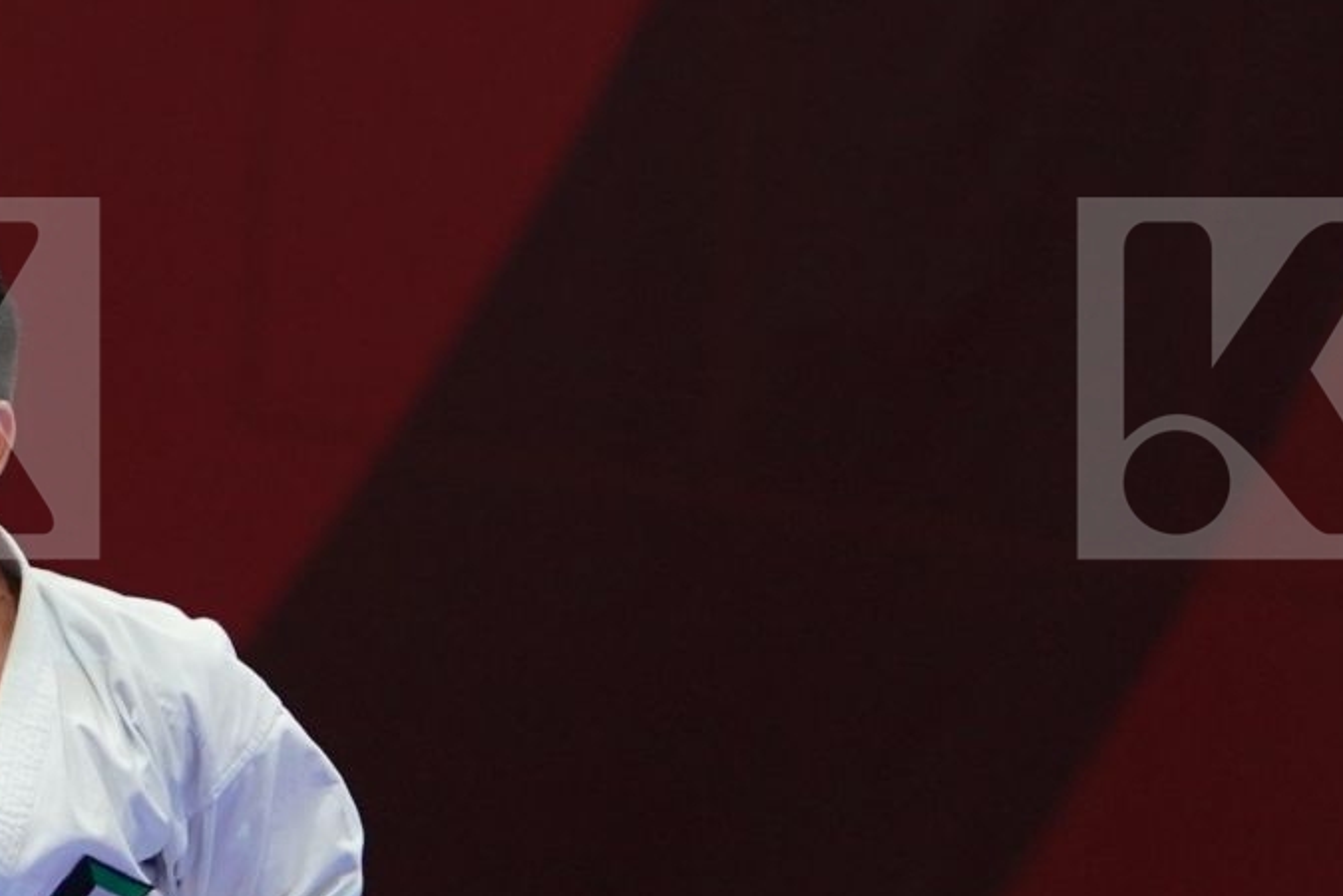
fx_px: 21300
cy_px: 1083
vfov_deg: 2.4
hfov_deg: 3.6
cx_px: -86
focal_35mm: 571
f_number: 4
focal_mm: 143
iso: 1250
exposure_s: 1/500
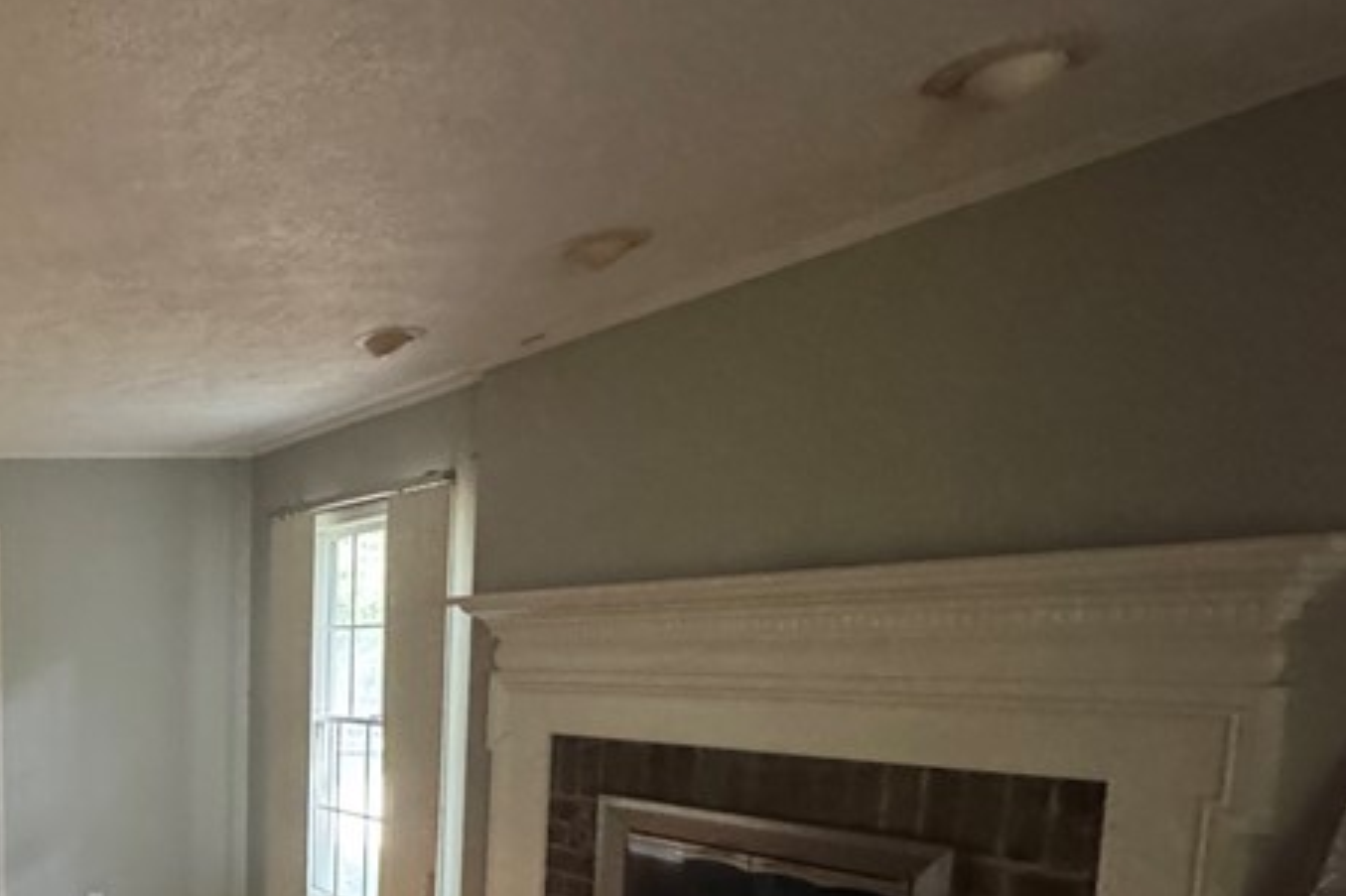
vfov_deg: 37.3
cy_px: 810
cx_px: -122
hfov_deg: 44.3
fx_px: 1233
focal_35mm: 33
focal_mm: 2.22
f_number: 2.2
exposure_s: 1/60
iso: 1250
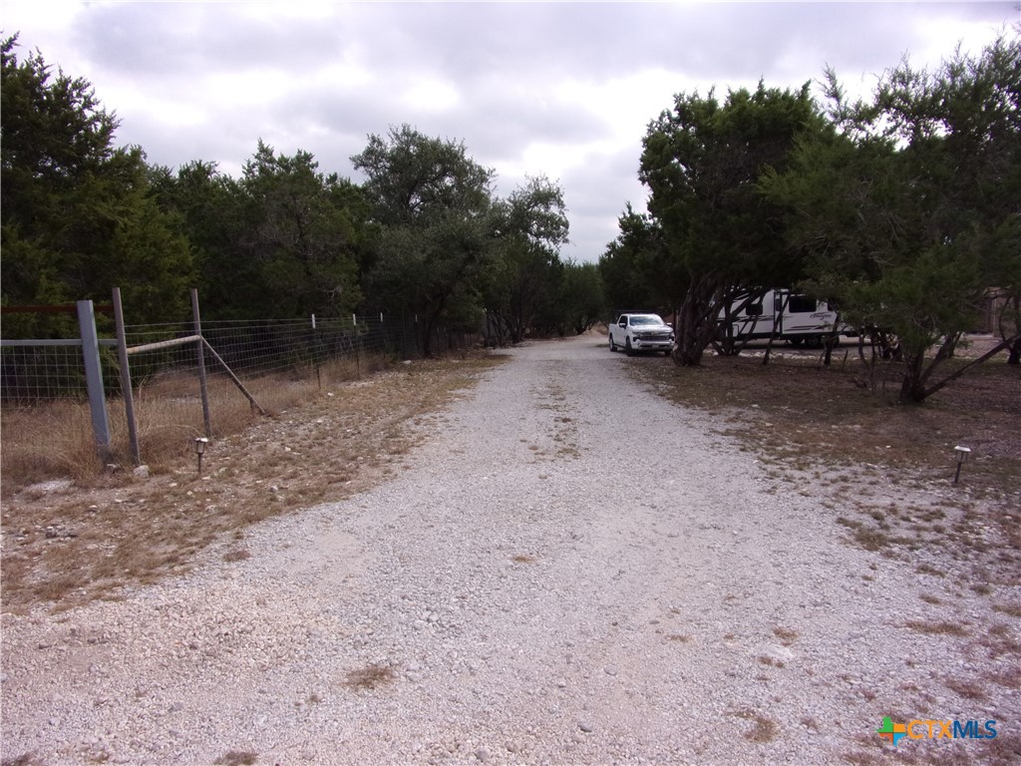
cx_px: 510
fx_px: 708
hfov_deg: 71.6
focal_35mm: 24
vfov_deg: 56.8
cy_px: 383
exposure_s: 1/1000
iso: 80
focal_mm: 4.3
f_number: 3.3
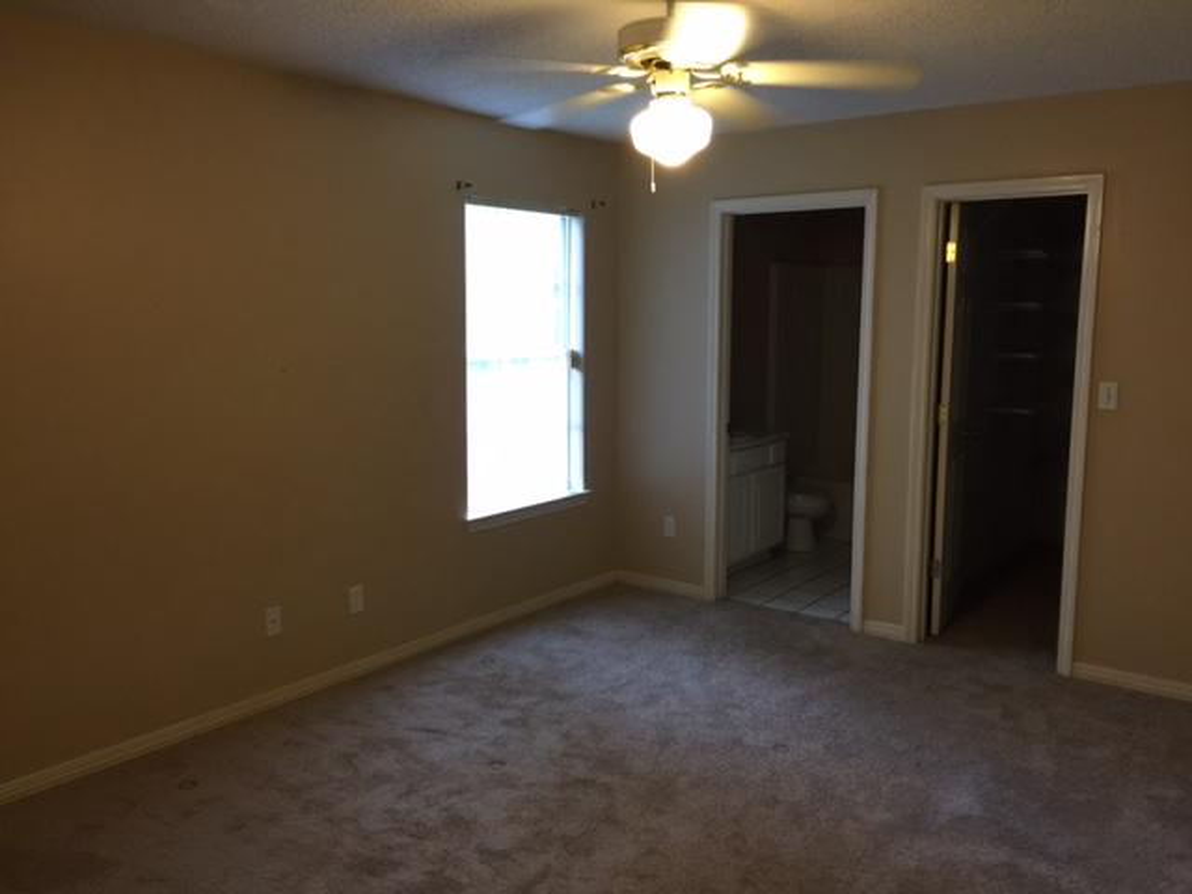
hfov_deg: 61.7
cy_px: 447
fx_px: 999
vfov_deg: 48.2
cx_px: 596
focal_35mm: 29
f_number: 2.2
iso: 64
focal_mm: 4.15
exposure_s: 1/15
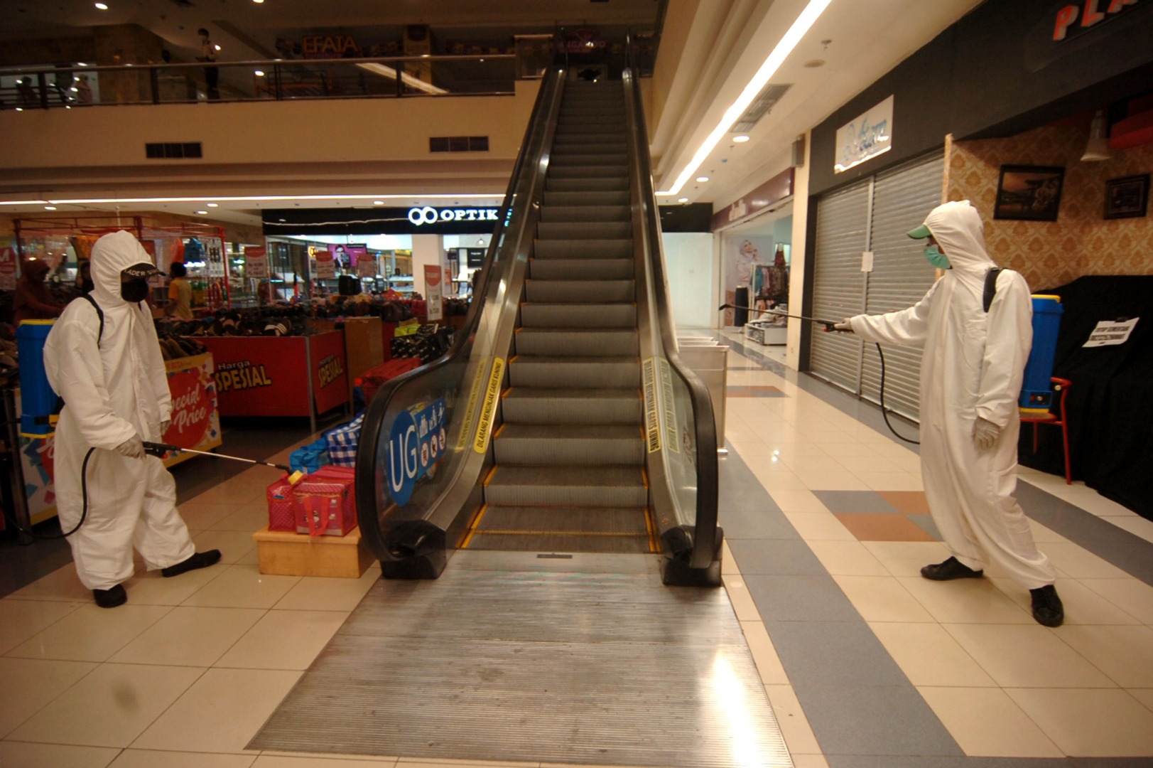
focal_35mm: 18
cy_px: 384
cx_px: 576
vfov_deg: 67.3
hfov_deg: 90.0
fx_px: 576
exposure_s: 1/80
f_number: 4
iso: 400
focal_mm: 12
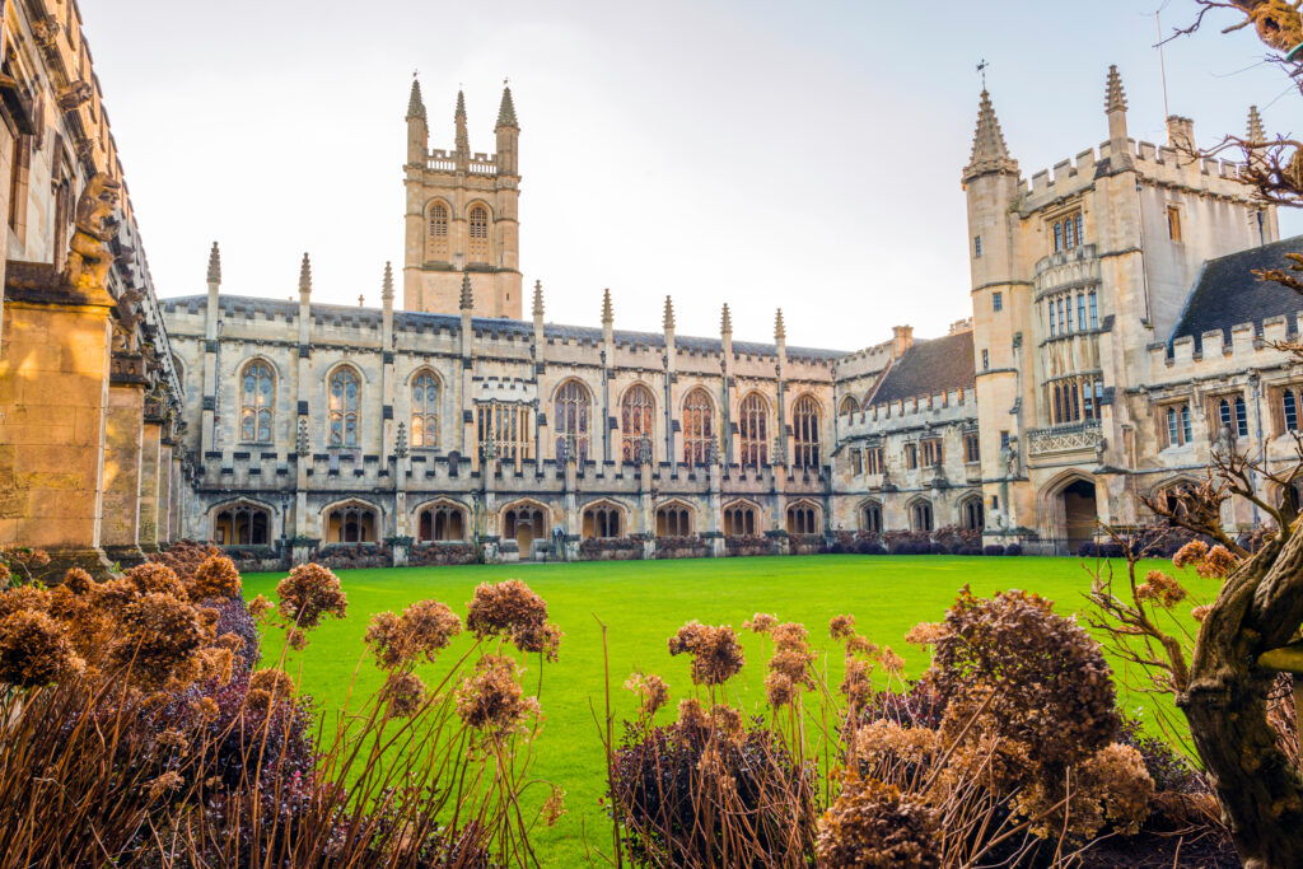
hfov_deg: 73.7
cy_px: 434
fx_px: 869
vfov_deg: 53.1
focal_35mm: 24
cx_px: 652
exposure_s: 1/50
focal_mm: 24
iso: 400
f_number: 14
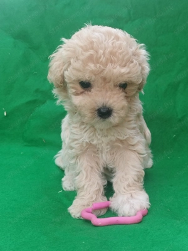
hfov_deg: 56.8
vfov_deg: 71.6
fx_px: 174
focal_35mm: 24
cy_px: 126
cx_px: 94
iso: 150
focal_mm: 5.89
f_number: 1.89
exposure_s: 1/50
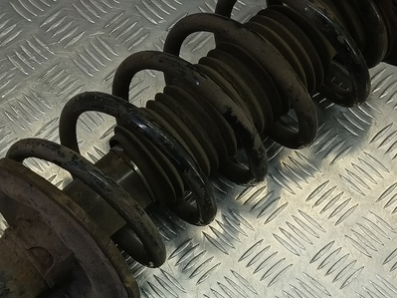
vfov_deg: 24.6
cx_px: 85
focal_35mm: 59
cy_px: 211
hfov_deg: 31.9
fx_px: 676
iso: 80
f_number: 1.6
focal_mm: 4.11
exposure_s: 1/50
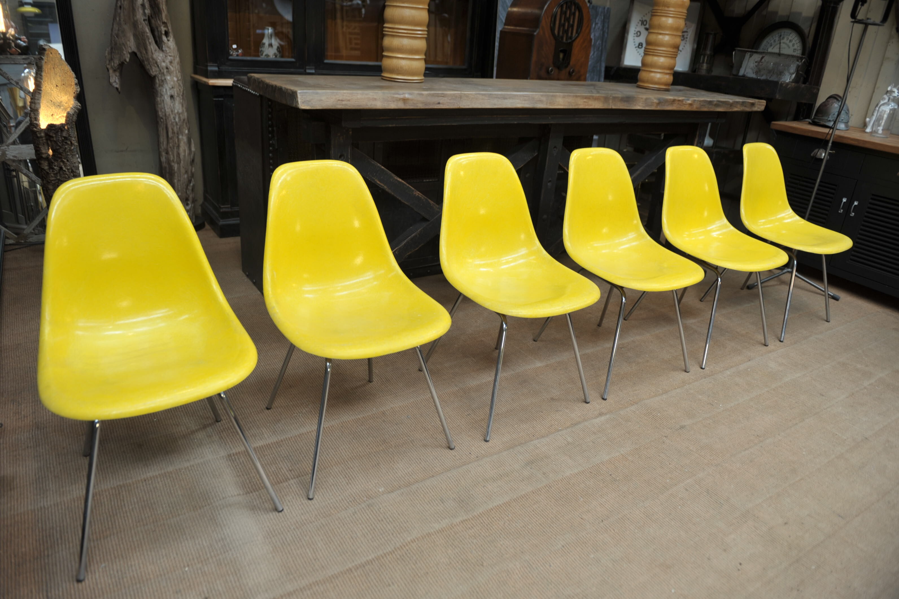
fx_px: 599
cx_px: 450
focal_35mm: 24
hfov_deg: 73.8
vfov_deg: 53.1
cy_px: 300
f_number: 3.2
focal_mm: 24
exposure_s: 1/50
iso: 200
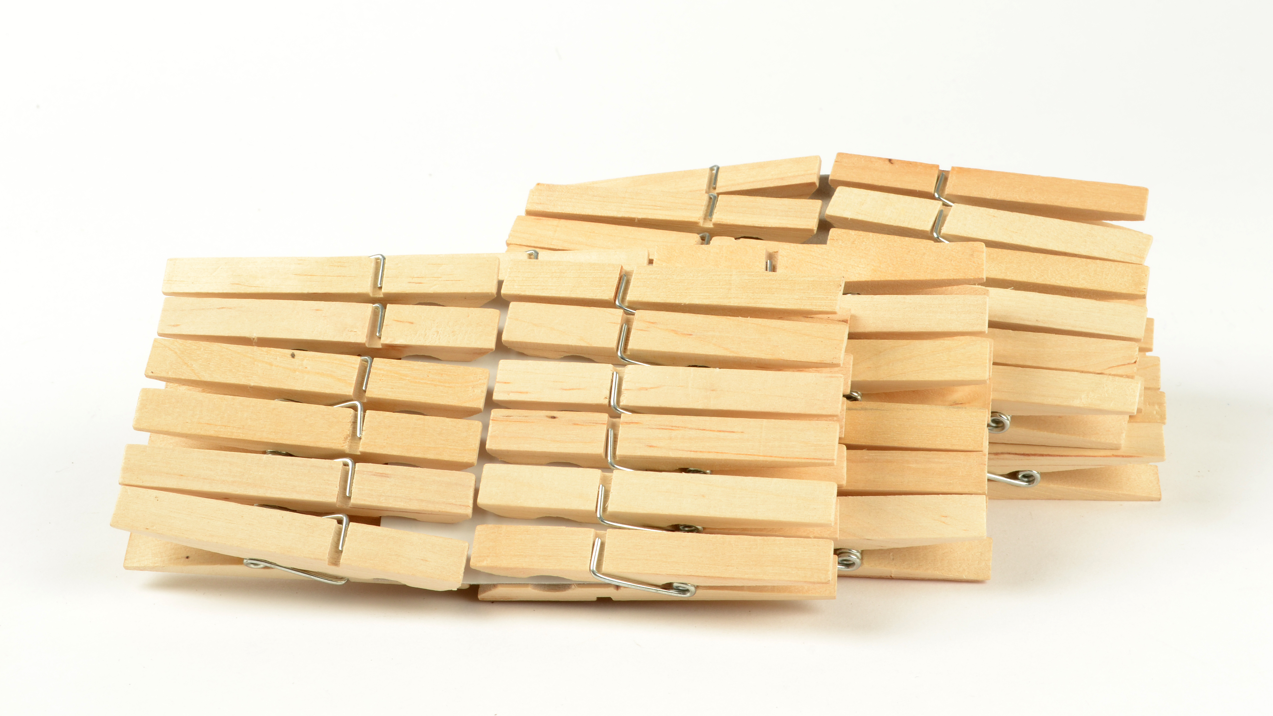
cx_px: 638
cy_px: 327
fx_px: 2565
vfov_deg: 15.9
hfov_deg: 27.9
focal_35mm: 76
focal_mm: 48
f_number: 20
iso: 200
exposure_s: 1/125
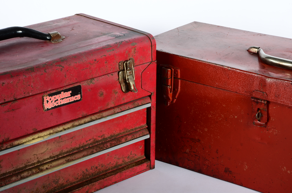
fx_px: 1032
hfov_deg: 16.1
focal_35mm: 128
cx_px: 146
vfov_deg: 10.7
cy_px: 96
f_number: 22
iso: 200
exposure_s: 1/200
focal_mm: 85
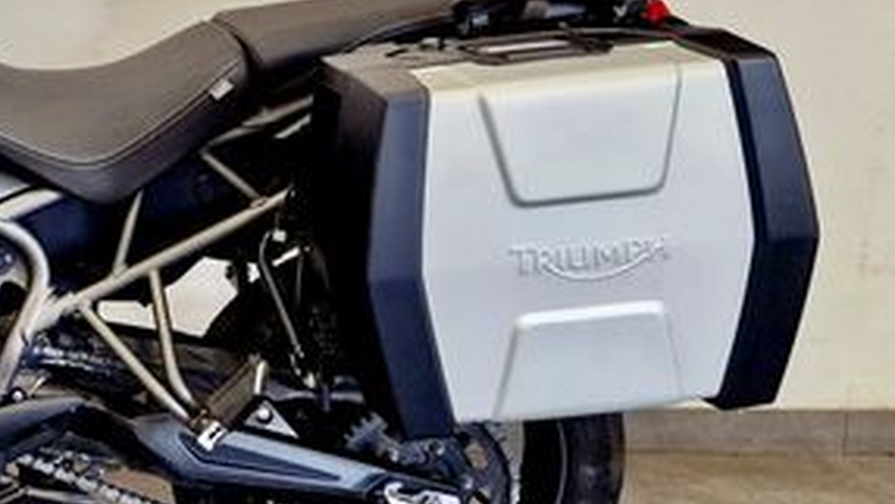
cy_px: 113
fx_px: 1329
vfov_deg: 21.2
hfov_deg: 33.8
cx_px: -13
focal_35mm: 56
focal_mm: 5.4
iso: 500
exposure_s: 1/100
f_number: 1.8
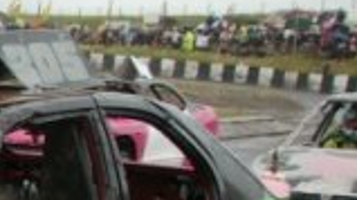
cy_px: 339
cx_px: -254
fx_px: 1078
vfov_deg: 10.1
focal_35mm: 114
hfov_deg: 16.3
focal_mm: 18
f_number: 3.5
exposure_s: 1/500
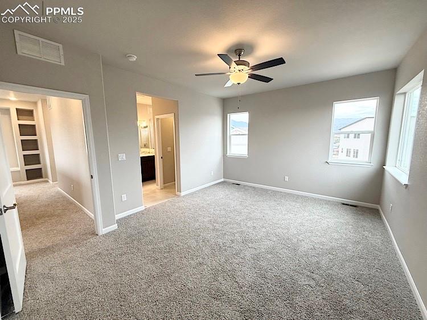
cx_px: 214
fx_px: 173
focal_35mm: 14
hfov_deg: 102.0
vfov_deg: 85.7
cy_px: 160
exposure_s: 1/120
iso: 160
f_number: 2.2
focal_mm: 2.22
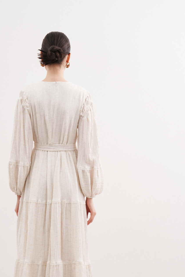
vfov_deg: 27.2
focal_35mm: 74
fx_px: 571
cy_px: 189
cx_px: 56
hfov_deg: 18.3
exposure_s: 1/160
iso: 400
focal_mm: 52
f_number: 11
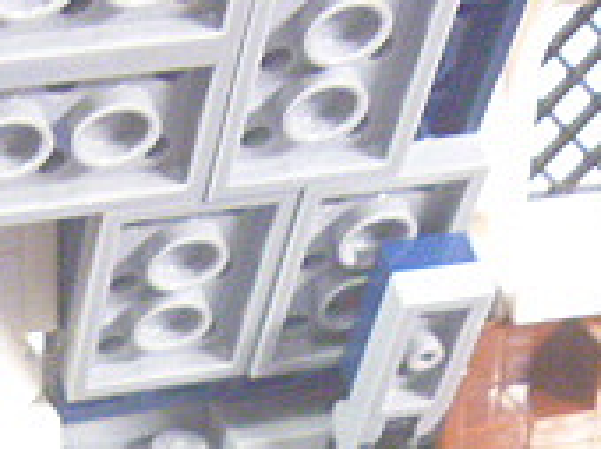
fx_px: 2289
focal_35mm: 132
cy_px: 767
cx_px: 113
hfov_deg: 14.9
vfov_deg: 10.6
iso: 800
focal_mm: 6.3
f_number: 3.5
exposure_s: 1/25
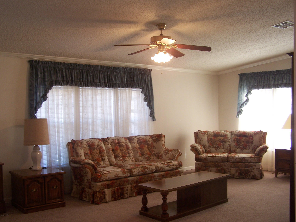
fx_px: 325
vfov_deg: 37.7
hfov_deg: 49.0
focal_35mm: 38
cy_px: 111
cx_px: 148
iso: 80
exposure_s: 1/13
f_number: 2.8
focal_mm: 6.3
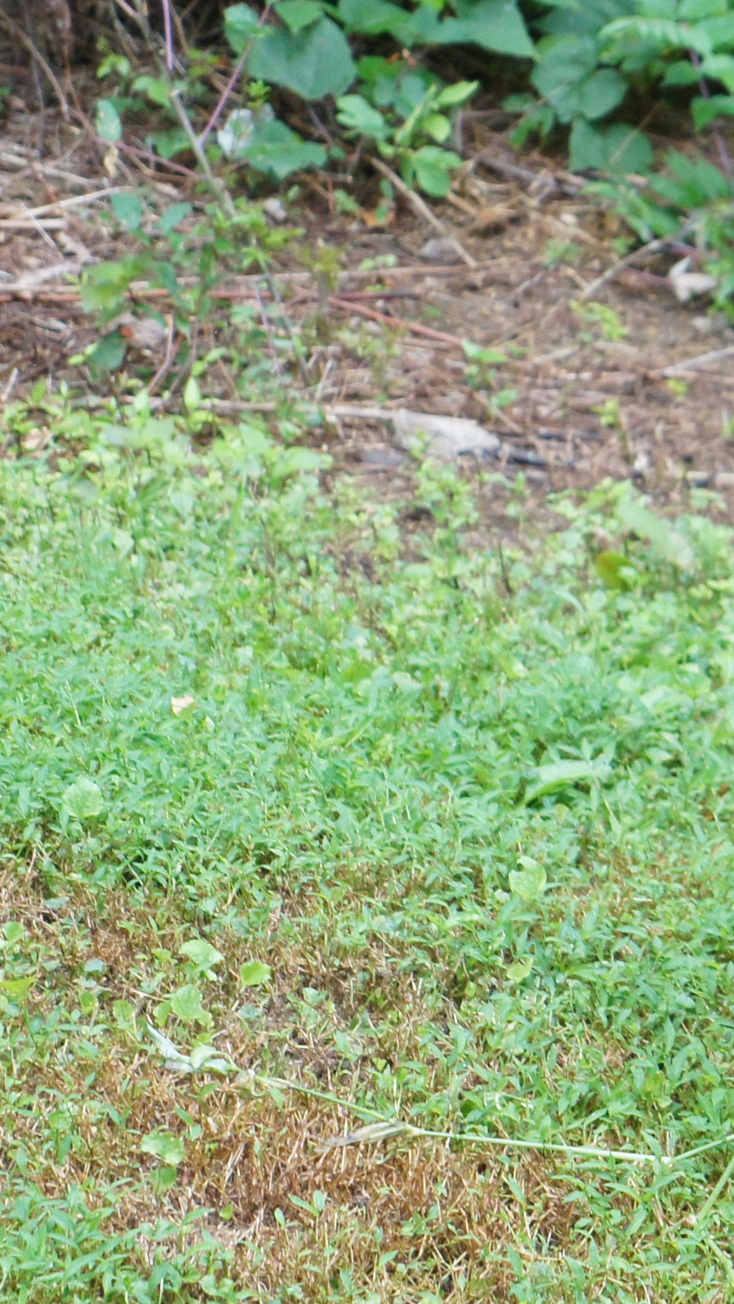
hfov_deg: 8.1
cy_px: 720
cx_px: 1021
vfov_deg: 14.6
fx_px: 5081
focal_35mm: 147
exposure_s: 1/250
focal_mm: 55
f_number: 5.6
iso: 1600
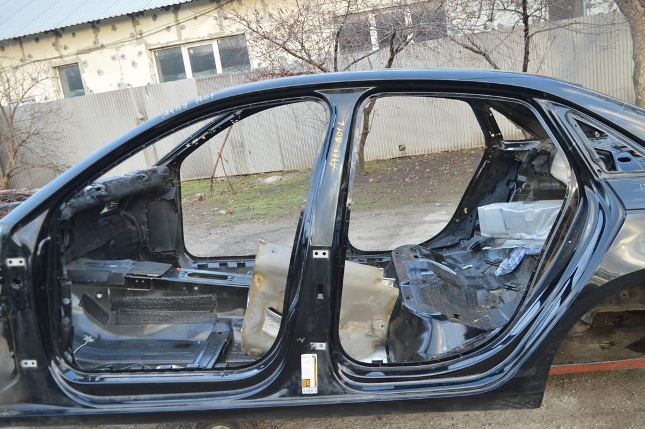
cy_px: 214
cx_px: 322
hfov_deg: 59.5
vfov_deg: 41.6
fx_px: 564
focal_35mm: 32
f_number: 5
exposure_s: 1/100
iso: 400
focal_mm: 21
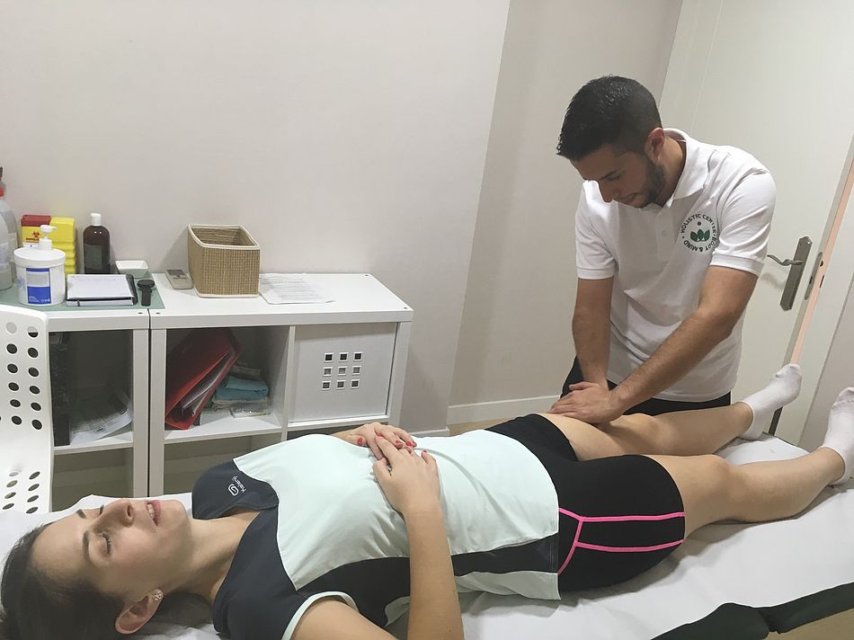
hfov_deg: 61.7
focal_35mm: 29
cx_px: 427
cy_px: 320
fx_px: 715
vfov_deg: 48.2
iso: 80
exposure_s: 1/33
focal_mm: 4.15
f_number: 2.2
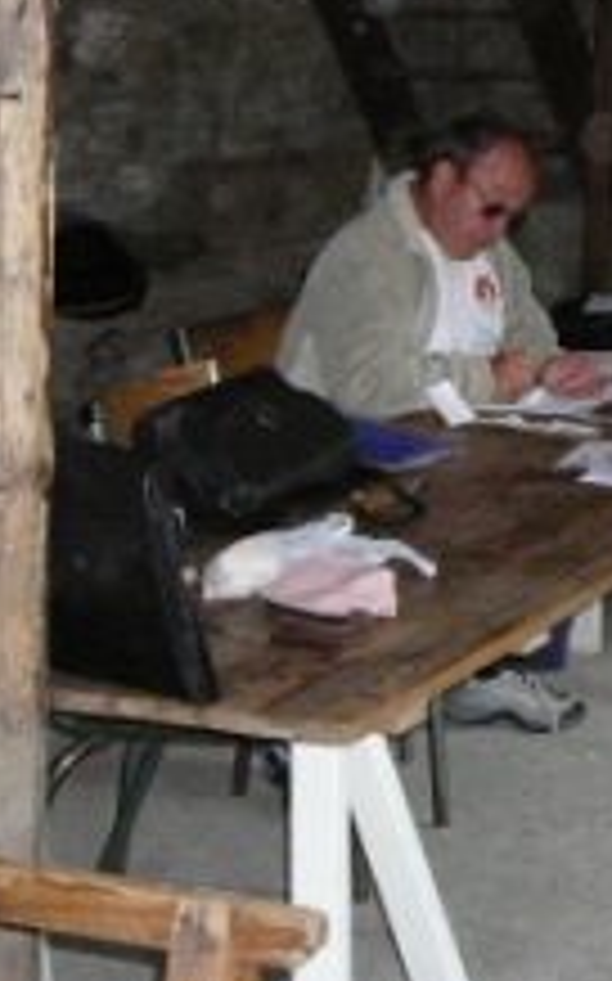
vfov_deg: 24.2
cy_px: 292
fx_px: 2271
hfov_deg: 14.6
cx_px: 810
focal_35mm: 85
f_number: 2.8
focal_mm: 5.2
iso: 400
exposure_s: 1/30
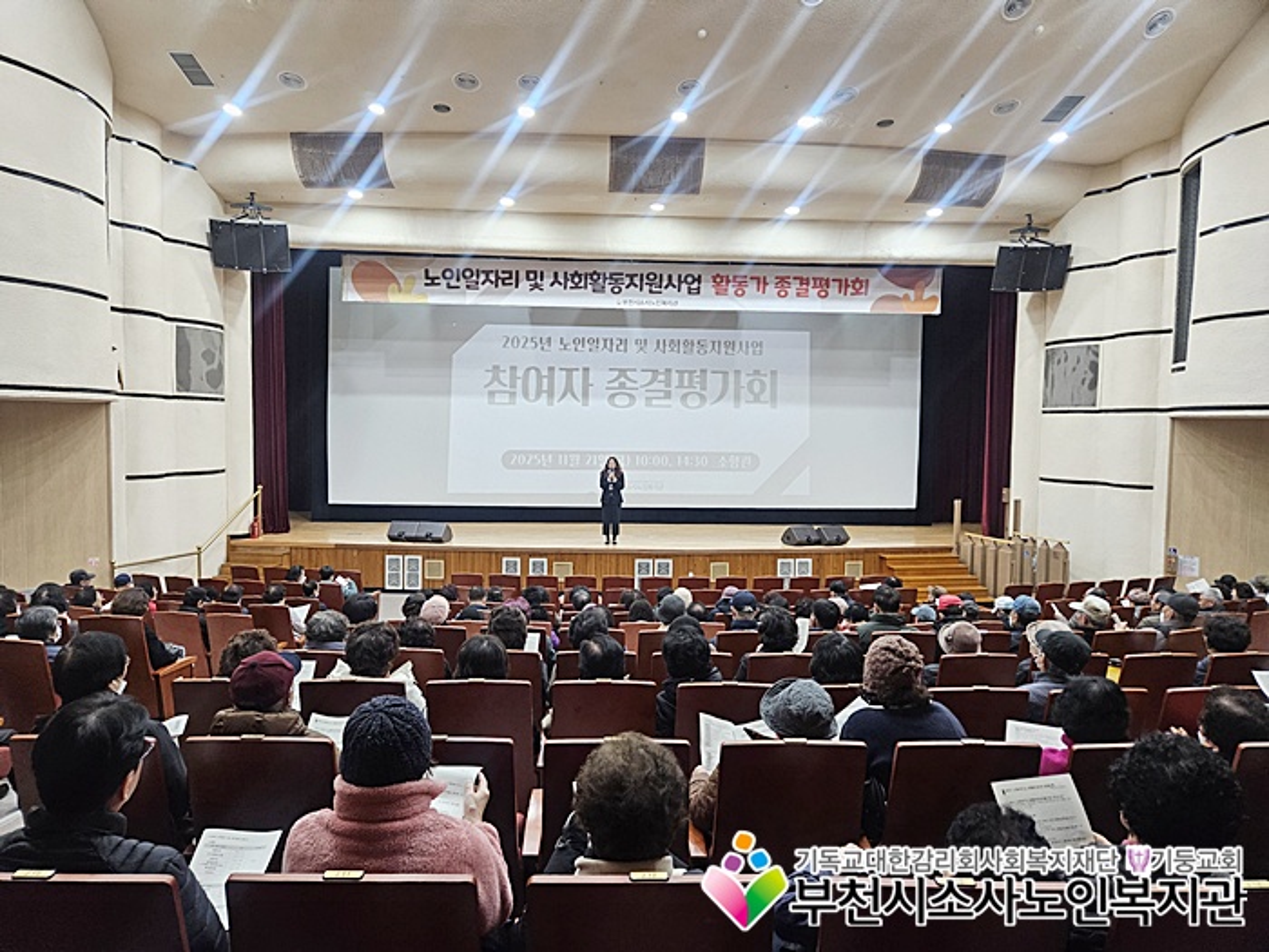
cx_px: 634
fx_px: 843
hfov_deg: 73.9
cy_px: 476
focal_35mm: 23
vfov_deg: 58.9
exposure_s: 1/120
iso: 400
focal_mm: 5.4
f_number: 1.8
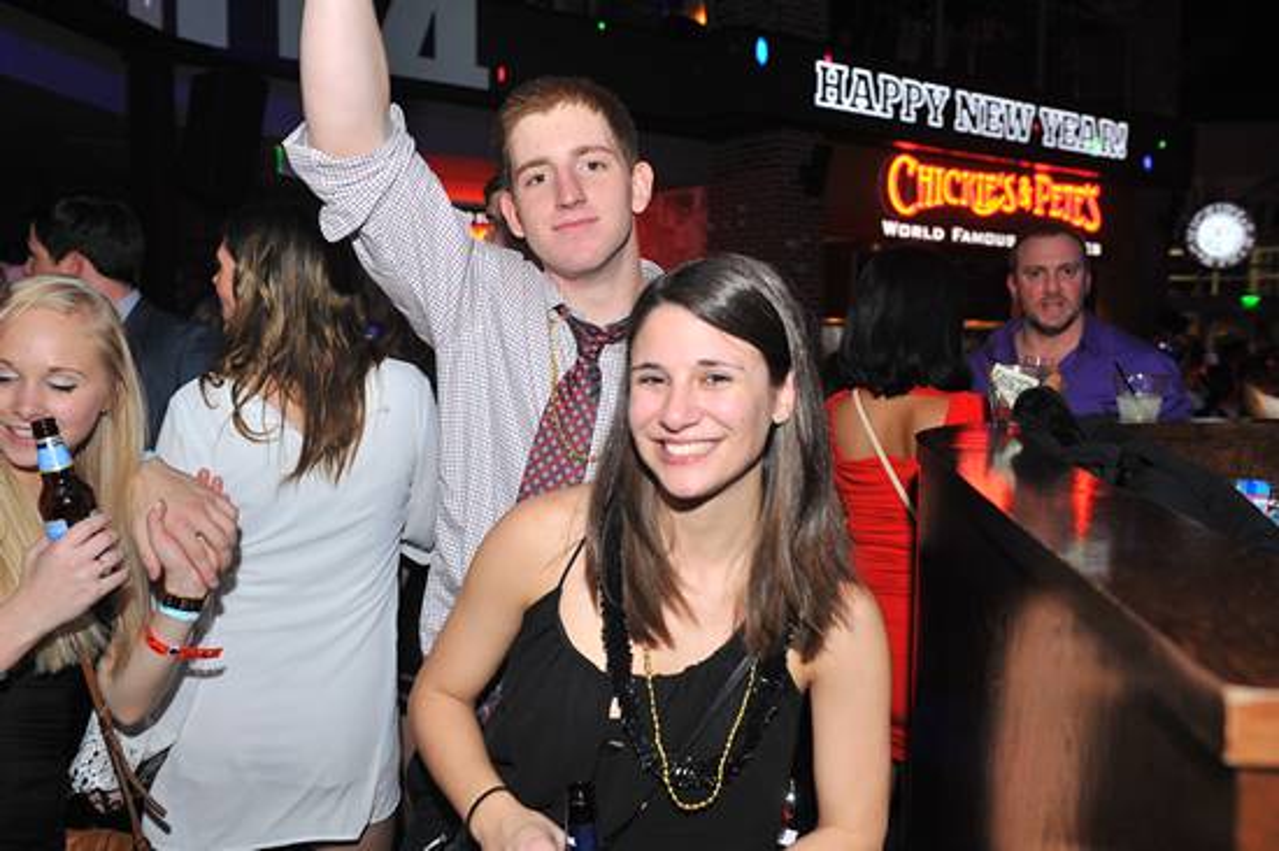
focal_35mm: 34
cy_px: 426
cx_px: 640
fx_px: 1207
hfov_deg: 55.8
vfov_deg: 38.8
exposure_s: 1/100
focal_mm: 34
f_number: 5.6
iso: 1600
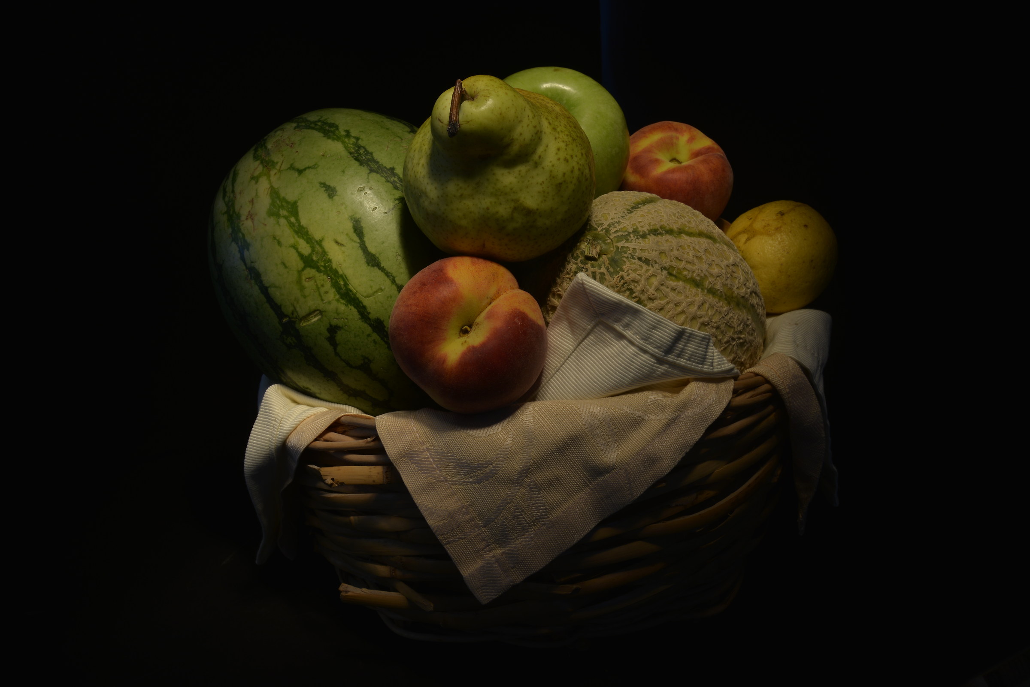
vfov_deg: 35.1
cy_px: 344
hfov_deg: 50.7
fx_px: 1088
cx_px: 515
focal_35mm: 38
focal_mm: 38
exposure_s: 6
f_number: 18
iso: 100
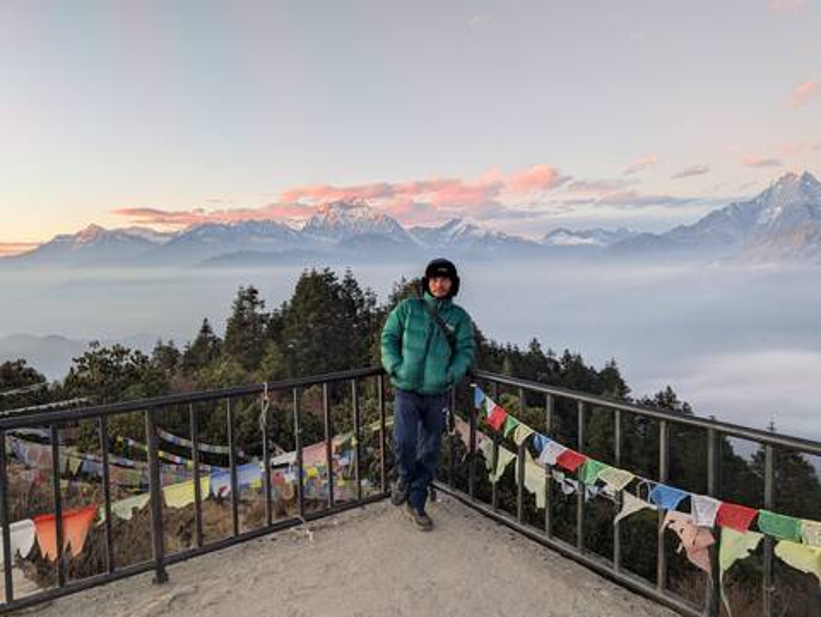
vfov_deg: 56.9
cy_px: 308
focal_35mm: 24
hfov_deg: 71.5
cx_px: 410
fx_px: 570
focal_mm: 6.81
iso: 47
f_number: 1.85
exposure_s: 1/38.5
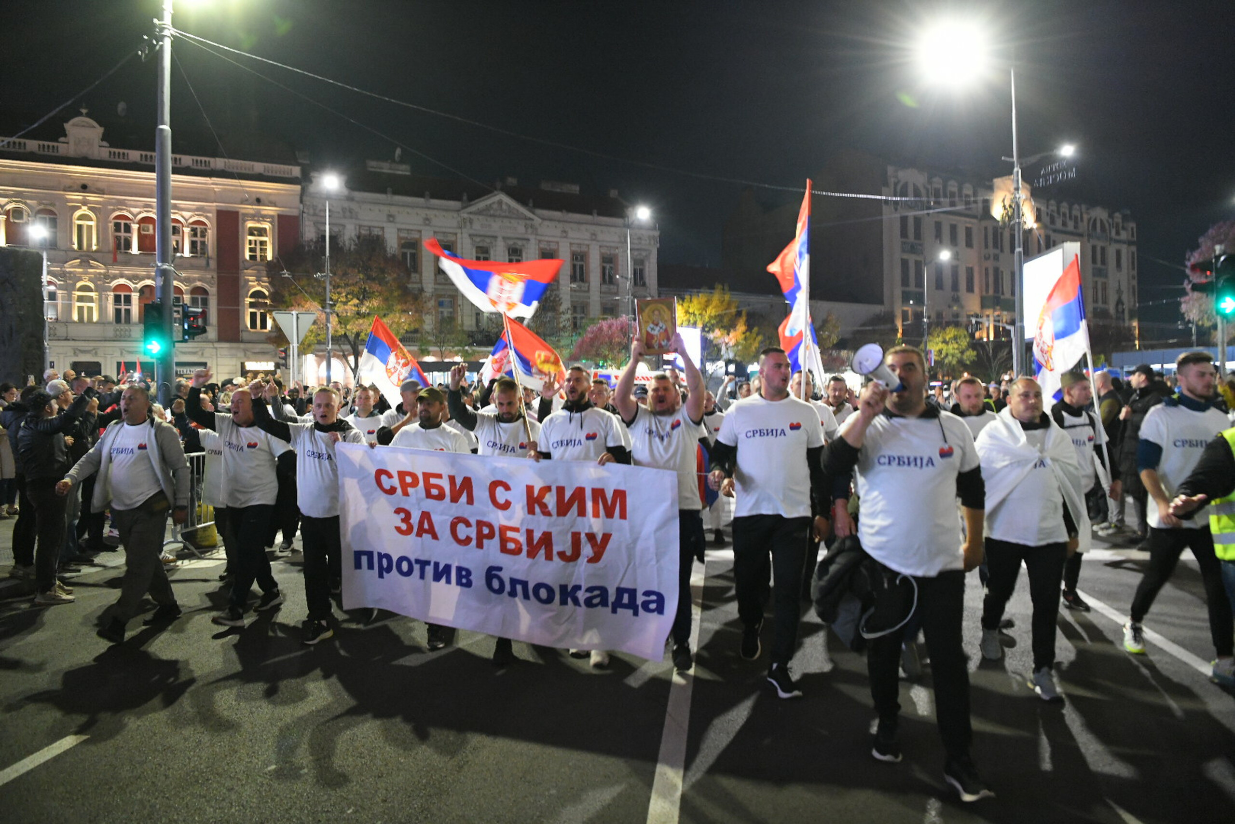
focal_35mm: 24
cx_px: 618
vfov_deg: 53.1
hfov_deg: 73.7
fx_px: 823
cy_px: 412
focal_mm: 24
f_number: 3.5
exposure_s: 1/60
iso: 6400
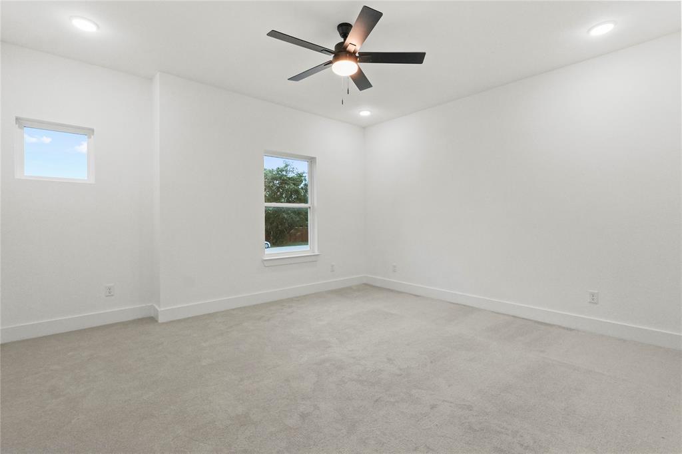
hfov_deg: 95.0
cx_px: 341
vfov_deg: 72.0
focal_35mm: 16
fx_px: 312
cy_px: 227
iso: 2500
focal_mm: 11
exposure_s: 1/50
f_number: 8
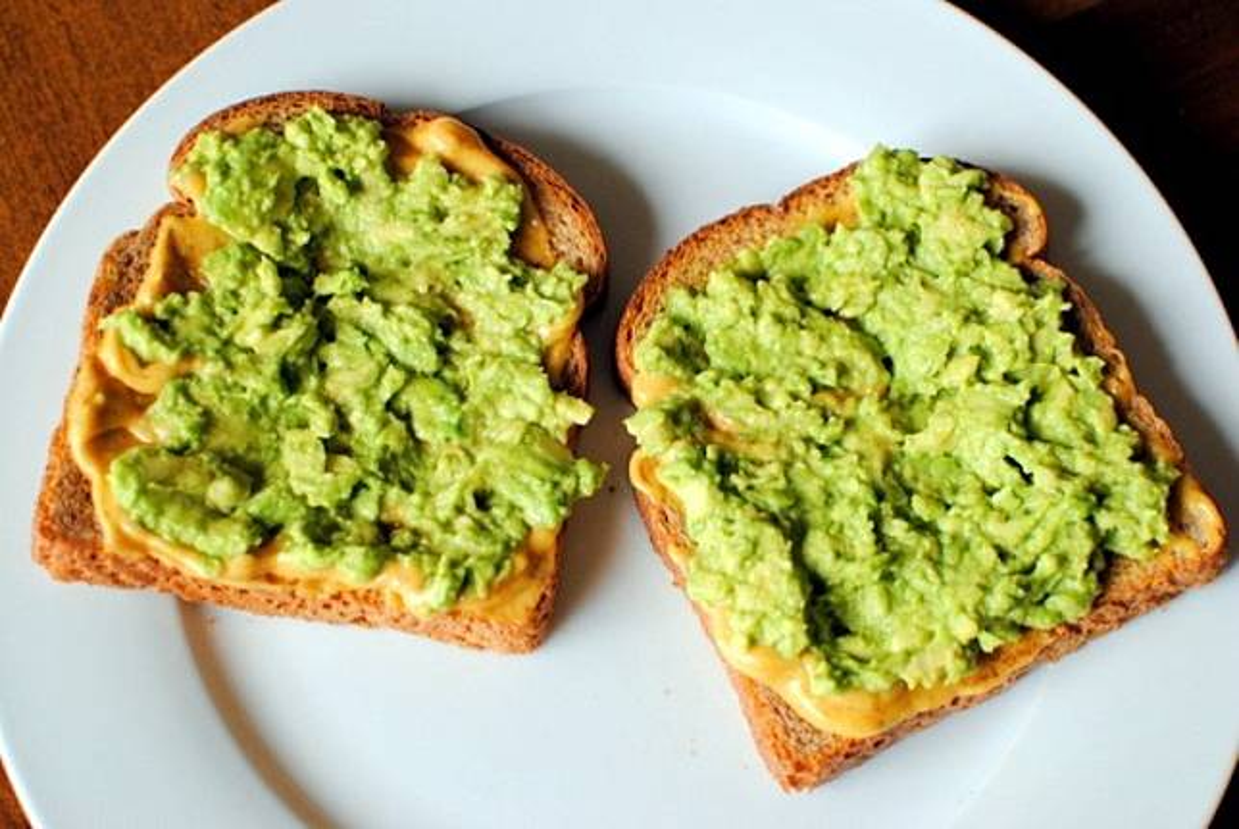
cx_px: 620
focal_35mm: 52
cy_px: 414
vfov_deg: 25.8
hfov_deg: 37.8
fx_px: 1809
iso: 200
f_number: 3.5
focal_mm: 35
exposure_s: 1/50
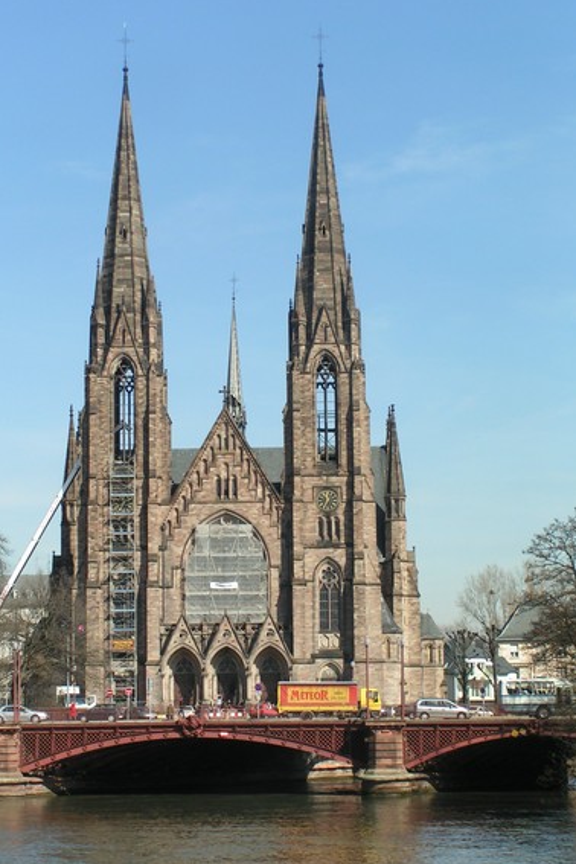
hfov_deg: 16.9
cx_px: 265
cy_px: 434
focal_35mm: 81
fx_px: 1944
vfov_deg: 25.1
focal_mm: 11
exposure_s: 1/200
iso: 50
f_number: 6.3
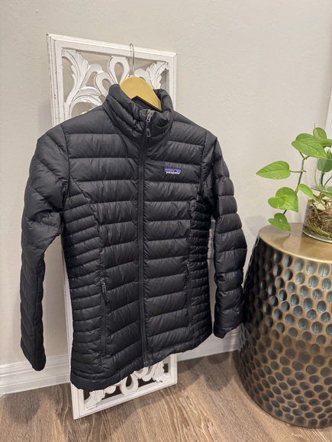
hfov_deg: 56.8
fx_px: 307
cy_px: 221
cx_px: 166
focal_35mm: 24
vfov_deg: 71.6
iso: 250
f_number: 1.78
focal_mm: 6.76
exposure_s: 1/60
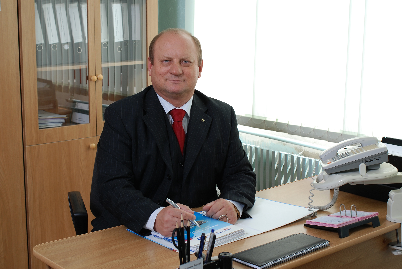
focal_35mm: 52
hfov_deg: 37.8
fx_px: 587
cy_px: 134
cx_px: 201
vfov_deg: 25.8
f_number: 6.3
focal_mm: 35
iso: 160
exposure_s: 1/160
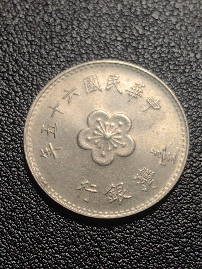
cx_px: 101
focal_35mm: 74
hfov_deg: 19.9
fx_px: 576
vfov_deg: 26.3
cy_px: 134
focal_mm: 5.75
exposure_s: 1/165
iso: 50
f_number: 2
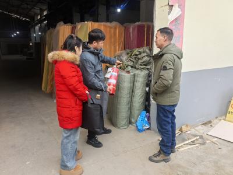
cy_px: 88
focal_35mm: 27
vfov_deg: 51.4
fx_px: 182
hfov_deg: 65.3
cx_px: 116
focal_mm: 6.98
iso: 64
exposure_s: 1/100
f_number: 4
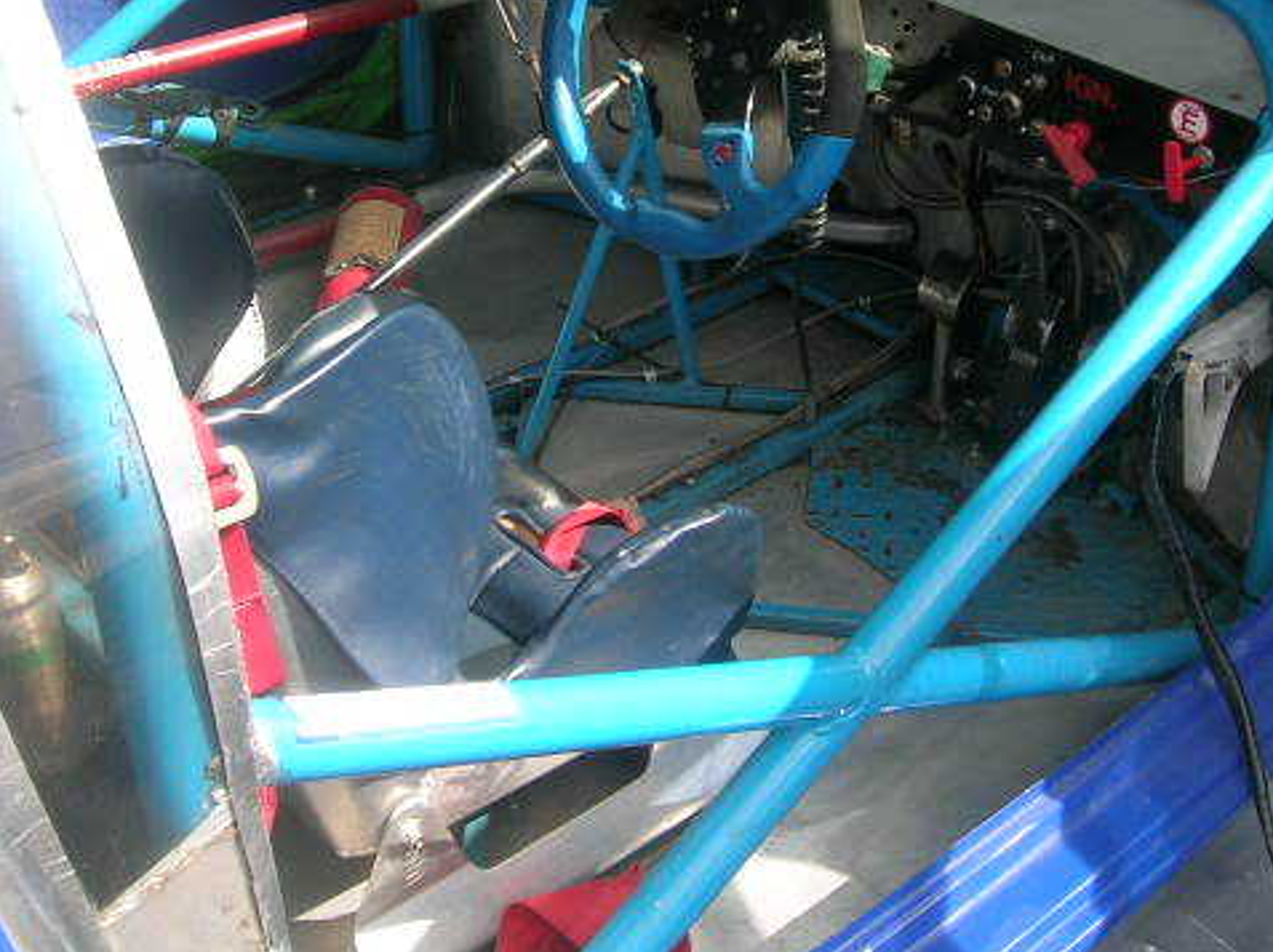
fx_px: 1727
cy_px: 317
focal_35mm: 47
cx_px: 595
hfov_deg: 40.4
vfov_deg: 30.6
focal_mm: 5.4
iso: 50
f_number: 4.8
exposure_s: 1/190
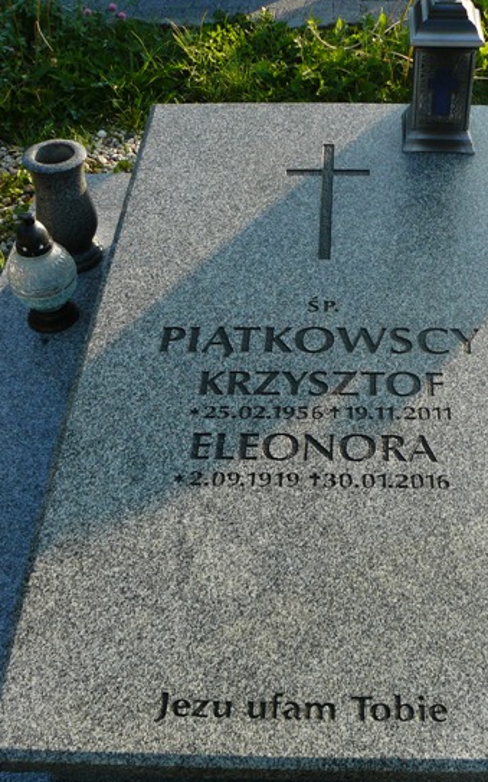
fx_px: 958
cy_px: 458
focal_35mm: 45
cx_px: 343
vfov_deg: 44.2
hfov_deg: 28.3
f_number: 4
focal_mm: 6
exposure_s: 1/200
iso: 100
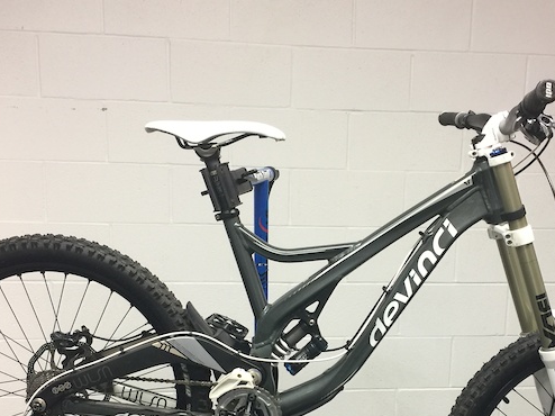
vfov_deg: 30.3
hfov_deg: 40.3
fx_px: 753
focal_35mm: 47
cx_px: 320
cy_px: 319
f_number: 2.2
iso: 50
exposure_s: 1/30
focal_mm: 4.15
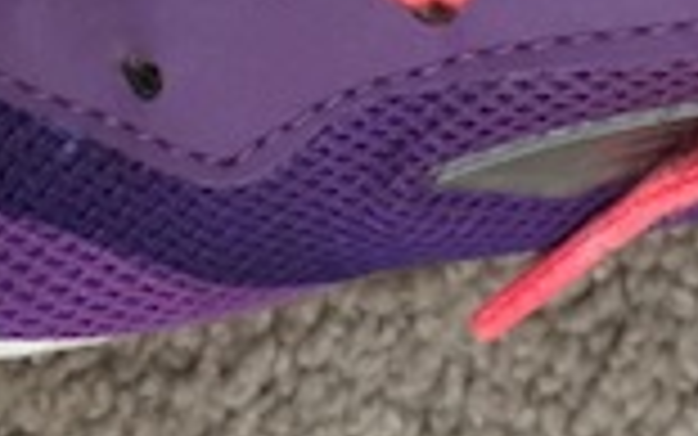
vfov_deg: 11.0
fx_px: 2169
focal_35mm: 114
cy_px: -270
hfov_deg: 18.1
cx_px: 585
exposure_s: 1/15
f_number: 2.2
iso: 400
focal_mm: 4.15
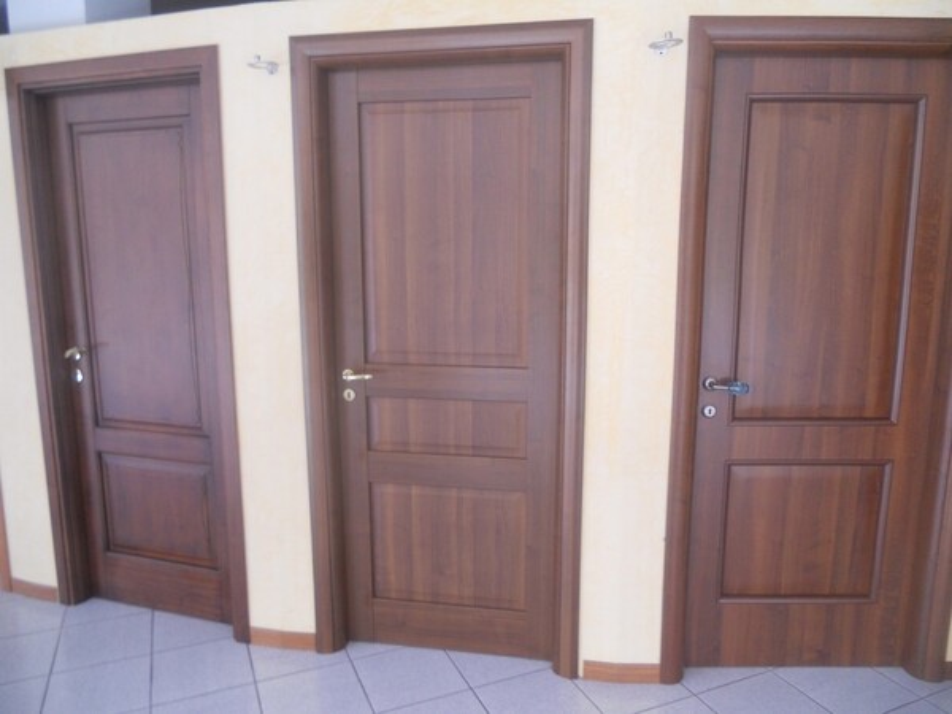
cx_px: 476
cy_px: 357
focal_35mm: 27
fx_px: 743
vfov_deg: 51.4
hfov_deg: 65.3
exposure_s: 1/30
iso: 100
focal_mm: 4.9
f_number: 3.2
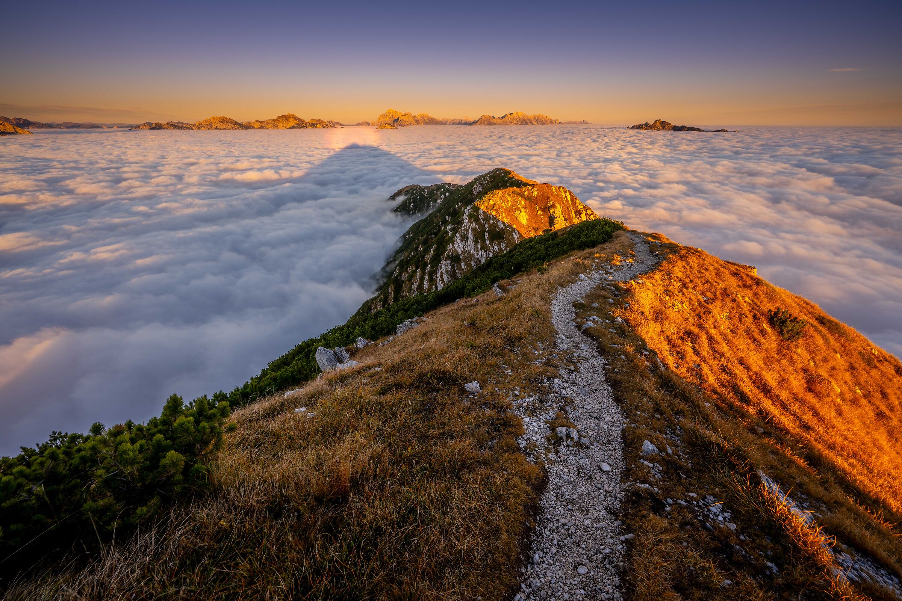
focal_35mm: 14
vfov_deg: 81.2
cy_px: 300
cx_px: 451
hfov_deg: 104.3
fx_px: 351
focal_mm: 14
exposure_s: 1/30
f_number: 11
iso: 64
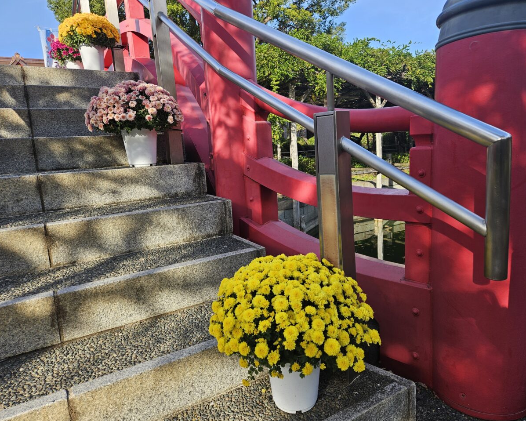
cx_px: 278
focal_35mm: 24
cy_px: 210
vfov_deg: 58.8
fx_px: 374
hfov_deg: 70.2
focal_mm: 5.4
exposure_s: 1/435
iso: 25
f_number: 1.8
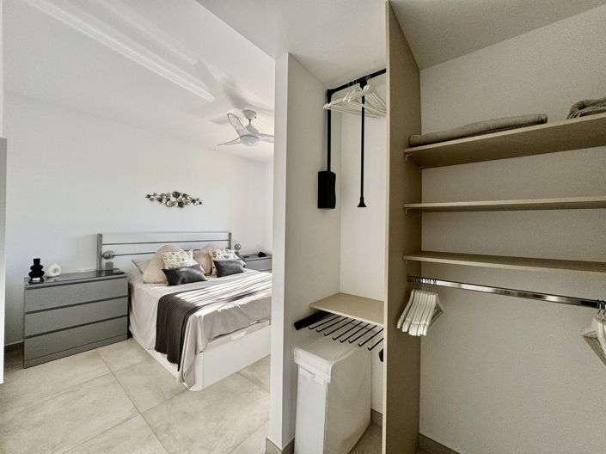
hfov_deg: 102.1
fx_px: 245
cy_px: 227
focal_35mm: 14
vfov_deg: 85.6
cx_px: 303
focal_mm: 2.22
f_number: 2.2
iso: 125
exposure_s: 1/99
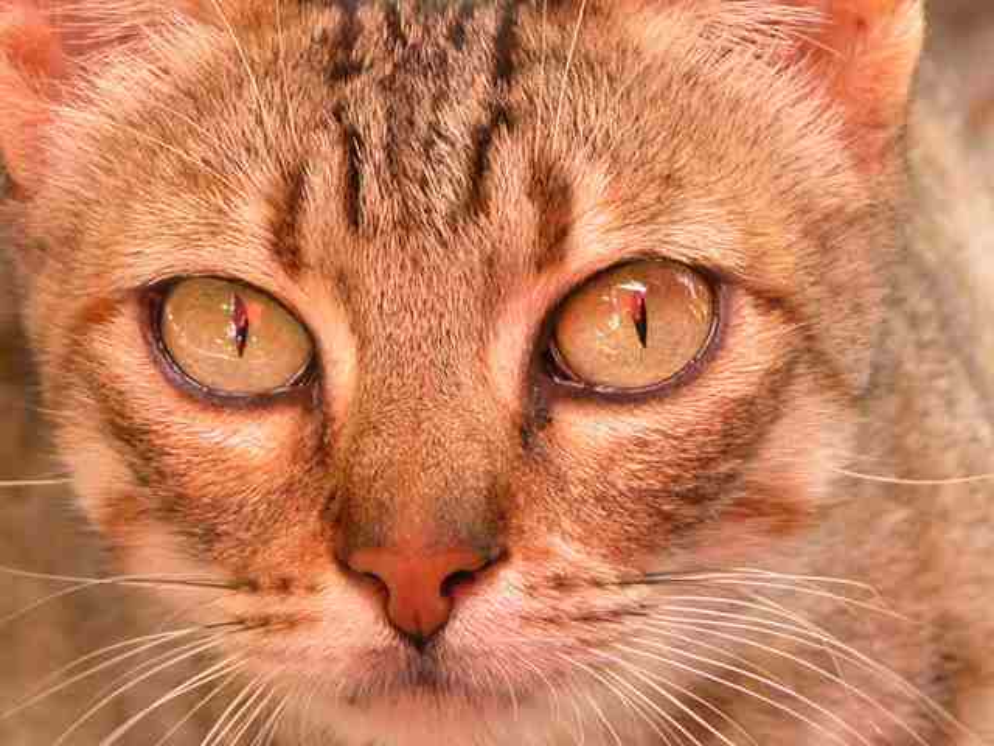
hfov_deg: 10.4
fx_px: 5485
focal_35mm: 191
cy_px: 373
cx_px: 497
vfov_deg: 7.8
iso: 200
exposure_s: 1/109
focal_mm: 48.5
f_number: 4
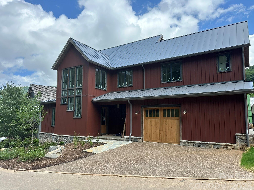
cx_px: 130
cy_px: 98
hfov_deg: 69.4
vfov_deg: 54.9
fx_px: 183
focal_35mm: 25
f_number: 1.78
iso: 80
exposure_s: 1/2591
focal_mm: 6.86
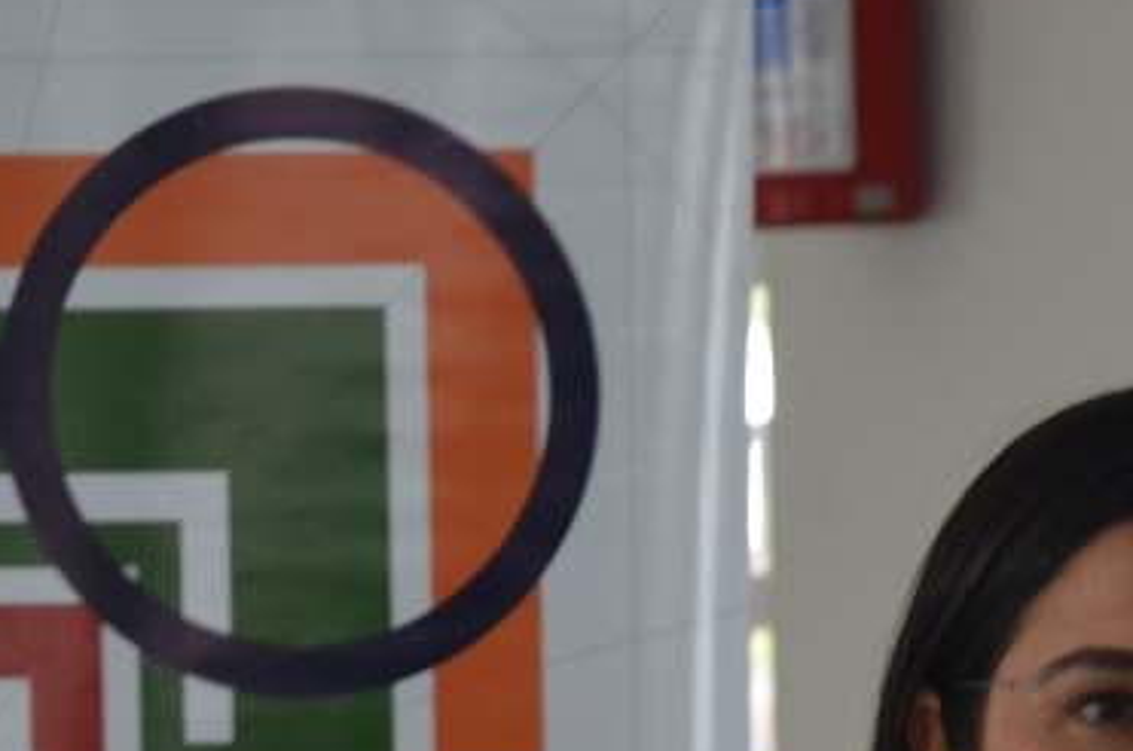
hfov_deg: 4.9
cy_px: 971
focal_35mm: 424
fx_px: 13332
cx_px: 611
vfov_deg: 3.2
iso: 400
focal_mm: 105
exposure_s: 1/60
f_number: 5.6
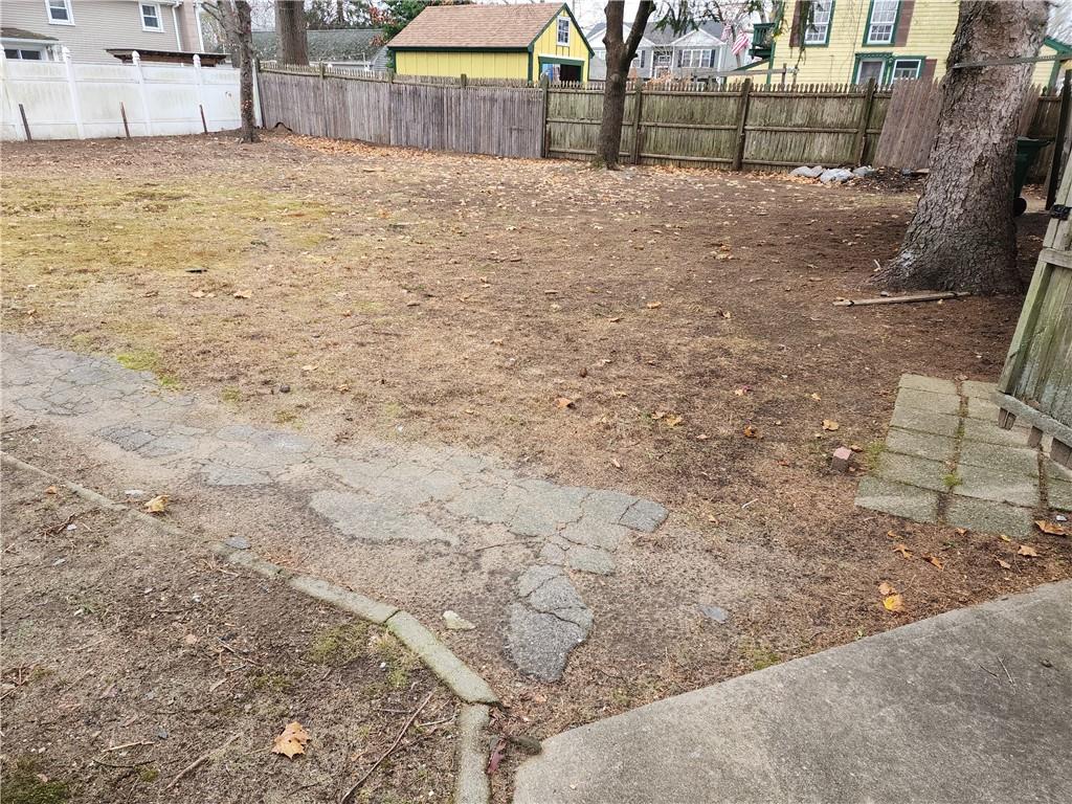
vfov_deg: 58.9
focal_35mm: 23
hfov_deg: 73.9
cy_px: 402
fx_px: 712
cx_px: 536
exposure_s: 1/180
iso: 125
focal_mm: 6.4
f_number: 1.8
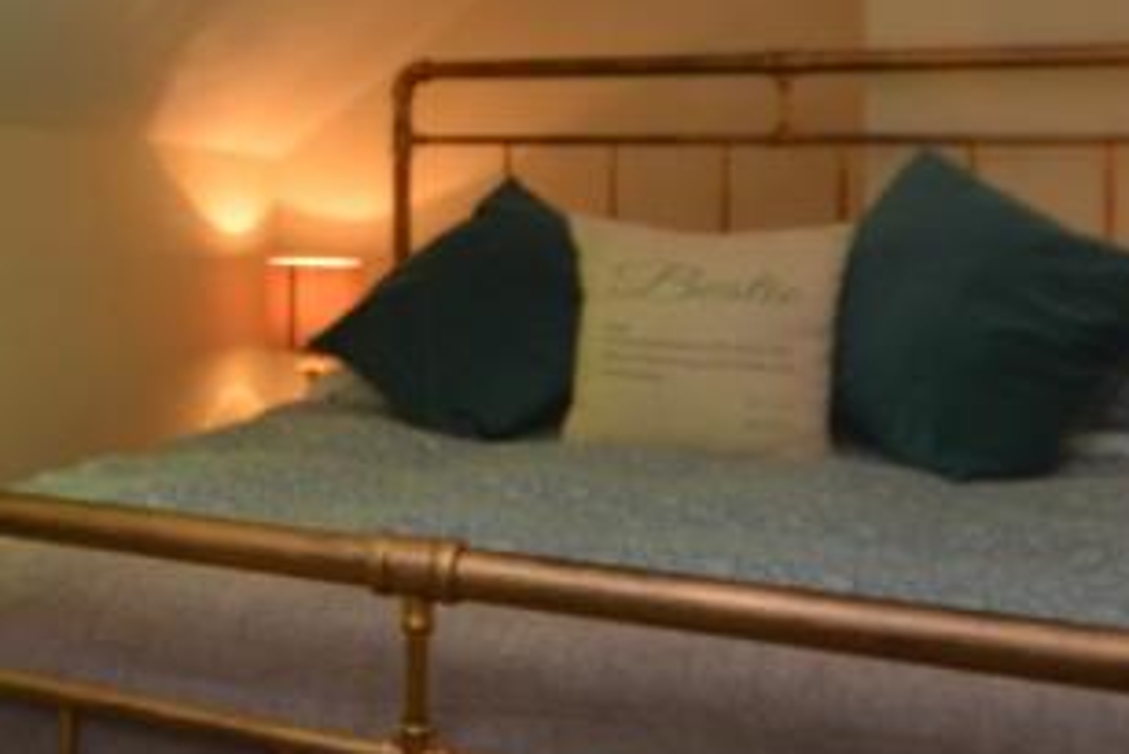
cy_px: 160
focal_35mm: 50
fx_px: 1569
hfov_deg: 37.1
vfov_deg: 26.6
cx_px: 118
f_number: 4
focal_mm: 10
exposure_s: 1/60
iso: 250
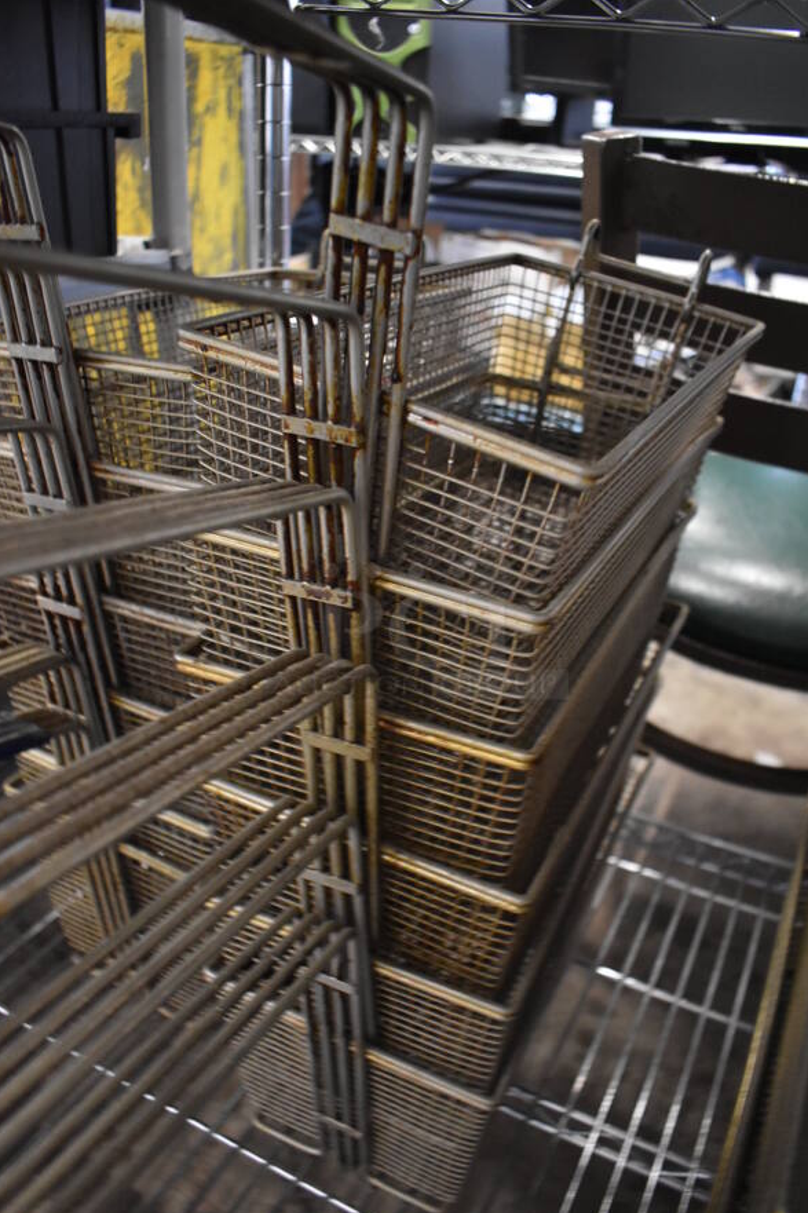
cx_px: 416
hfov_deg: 46.4
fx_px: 943
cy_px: 627
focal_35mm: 28
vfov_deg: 65.5
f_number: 3.5
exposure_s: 1/30
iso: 3200
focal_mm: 18
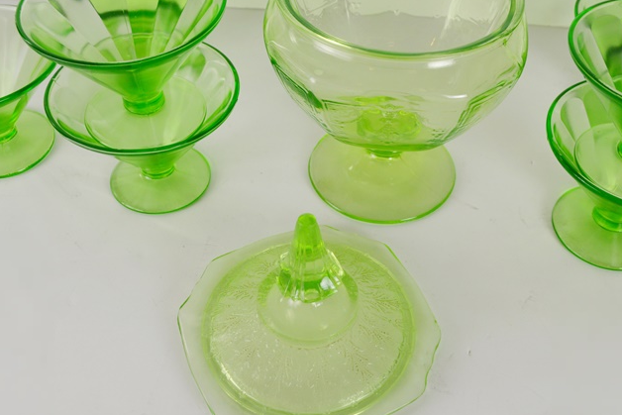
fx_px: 743
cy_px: 211
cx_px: 348
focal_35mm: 43
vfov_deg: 31.2
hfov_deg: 45.3
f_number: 5.6
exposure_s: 1/125
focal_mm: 20
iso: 320
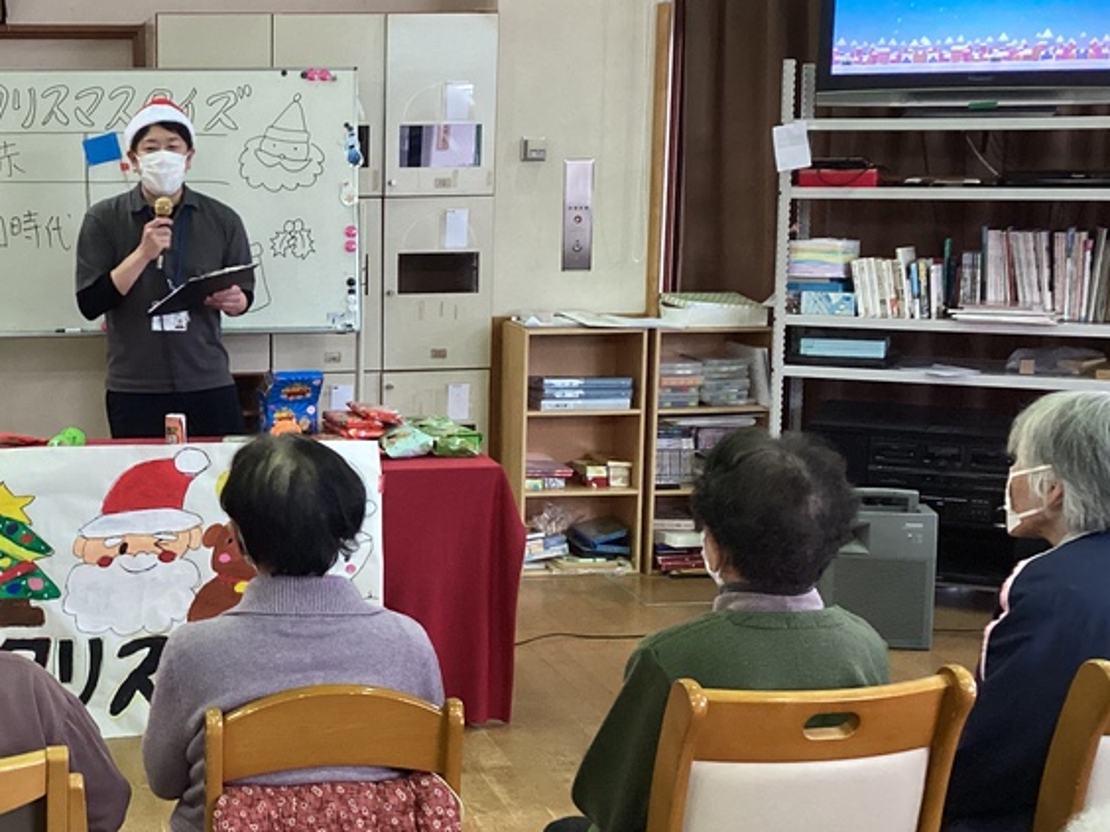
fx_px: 1764
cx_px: 173
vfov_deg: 26.6
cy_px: 415
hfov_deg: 33.6
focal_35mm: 55
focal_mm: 3.3
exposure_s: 1/60
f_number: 2.4
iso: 320
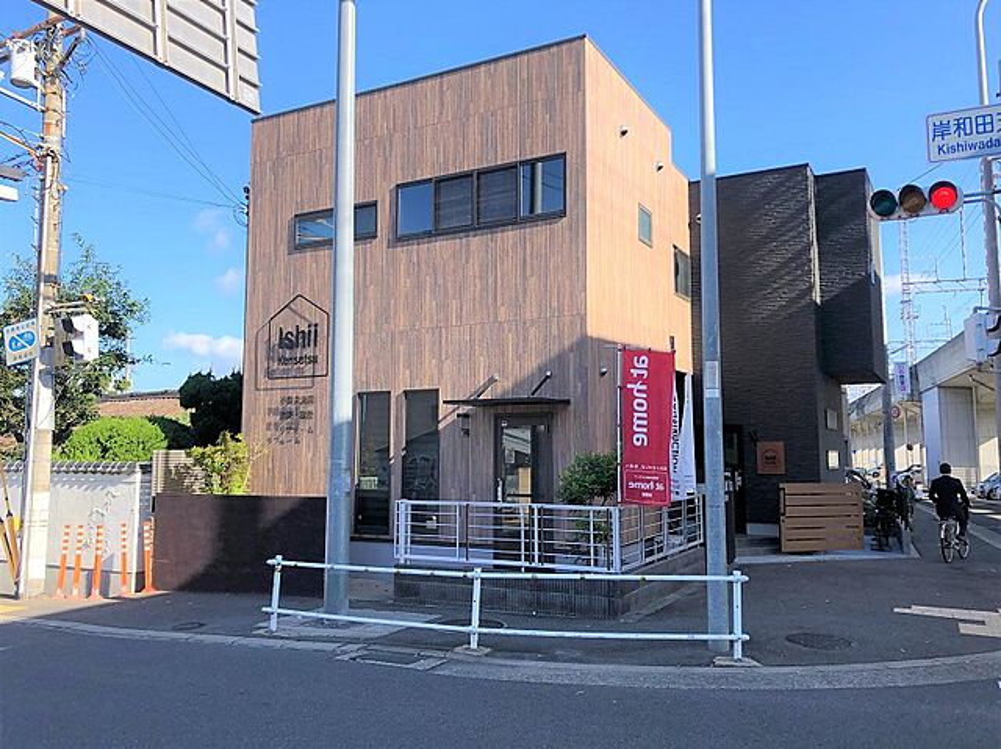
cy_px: 374
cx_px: 500
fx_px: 809
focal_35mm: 28
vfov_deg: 49.7
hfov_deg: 63.5
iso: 20
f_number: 1.8
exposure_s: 1/1517
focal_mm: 3.99
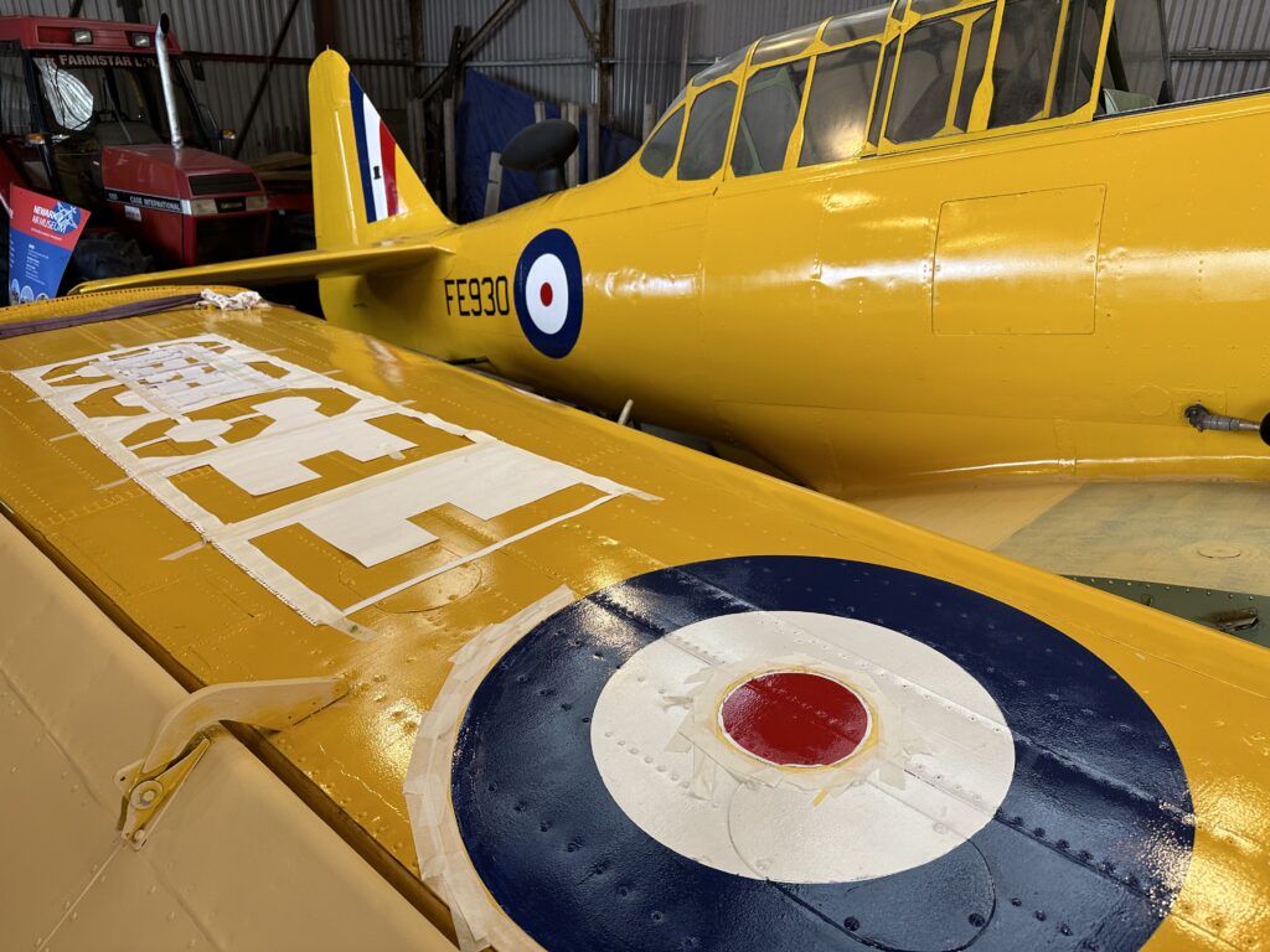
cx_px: 635
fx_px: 881
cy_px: 476
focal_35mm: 24
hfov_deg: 71.6
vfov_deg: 56.8
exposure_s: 1/50
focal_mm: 6.86
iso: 125
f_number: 1.78
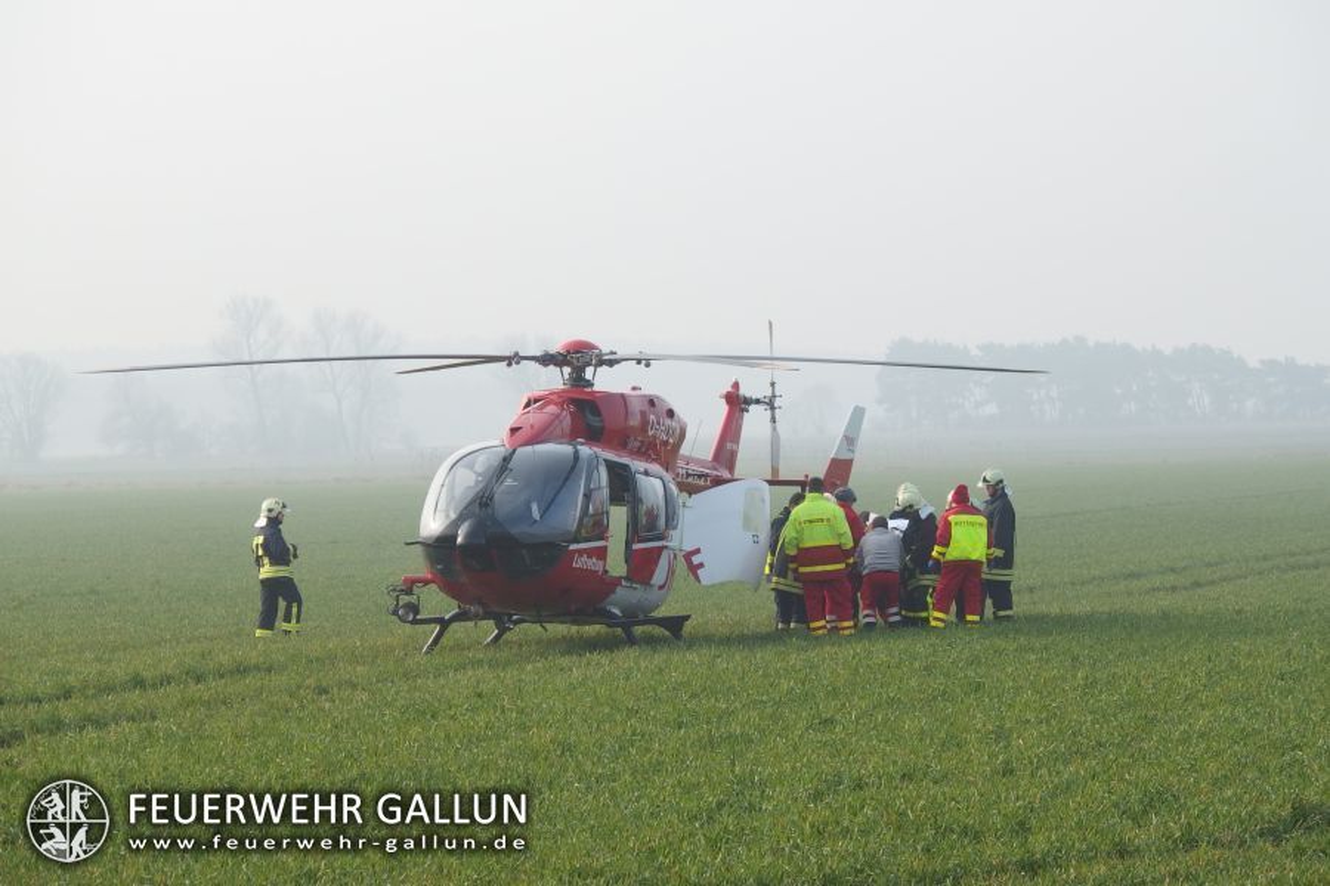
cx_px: 665
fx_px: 4802
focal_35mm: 130
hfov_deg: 15.8
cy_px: 443
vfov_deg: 10.5
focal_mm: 23.5
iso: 100
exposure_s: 1/500
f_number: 3.5
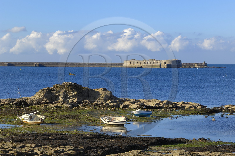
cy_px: 78
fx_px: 684
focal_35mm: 105
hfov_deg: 19.5
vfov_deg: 13.0
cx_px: 118
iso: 100
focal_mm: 70
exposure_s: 1/160
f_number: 8
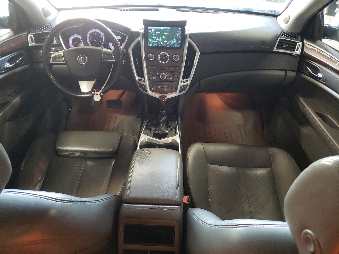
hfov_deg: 67.3
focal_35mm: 26
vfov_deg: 53.1
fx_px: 255
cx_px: 170
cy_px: 127
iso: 308
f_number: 1.5
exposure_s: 1/30
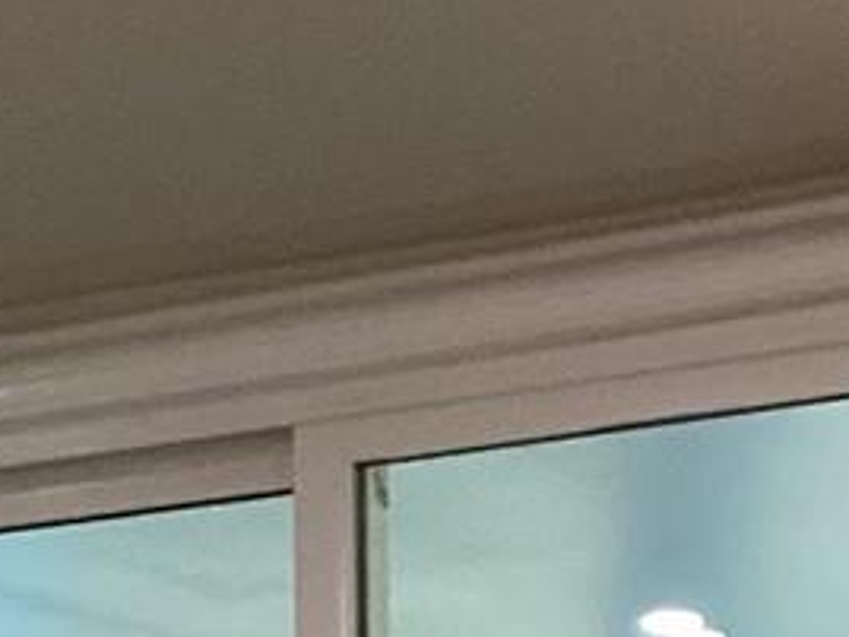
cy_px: 1841
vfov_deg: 7.2
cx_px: -73
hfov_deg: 10.6
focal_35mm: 185
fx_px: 4537
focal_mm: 3.3
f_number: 2.4
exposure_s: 1/60
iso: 125
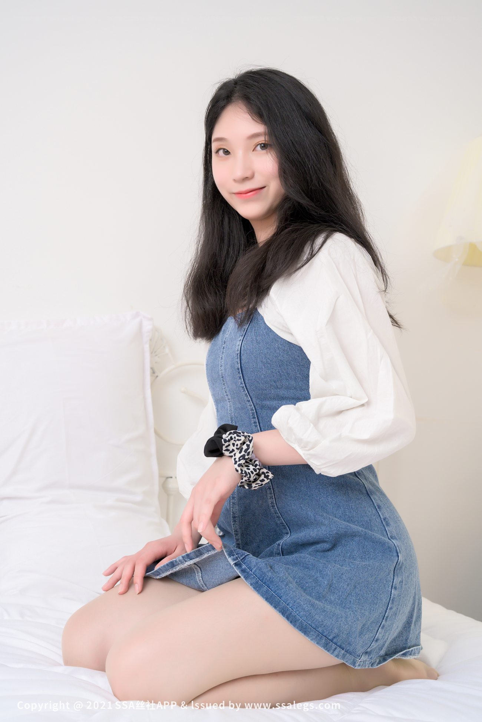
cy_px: 361
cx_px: 241
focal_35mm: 47
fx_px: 944
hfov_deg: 28.6
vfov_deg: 41.9
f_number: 5.6
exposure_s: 1/160
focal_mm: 47
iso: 500
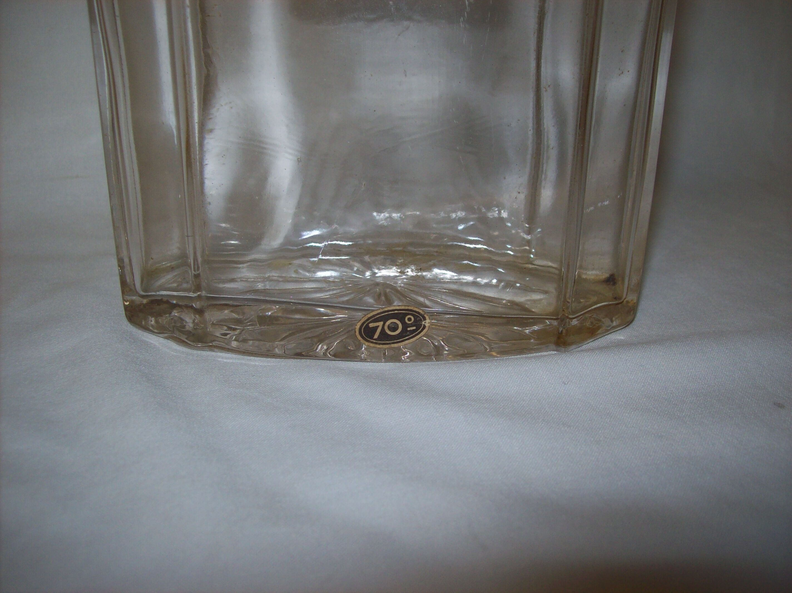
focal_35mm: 36
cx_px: 396
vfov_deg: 39.6
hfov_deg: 51.4
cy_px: 296
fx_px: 823
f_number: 2.7
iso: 80
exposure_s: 1/64
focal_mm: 6
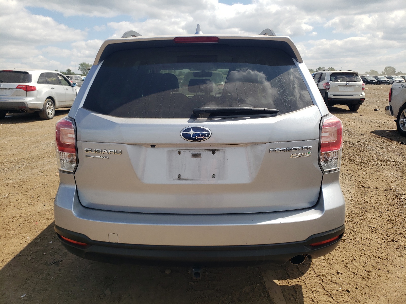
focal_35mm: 26
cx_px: 203
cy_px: 152
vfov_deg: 53.1
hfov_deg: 67.3
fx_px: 305
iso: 50
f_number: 1.5
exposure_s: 1/3333
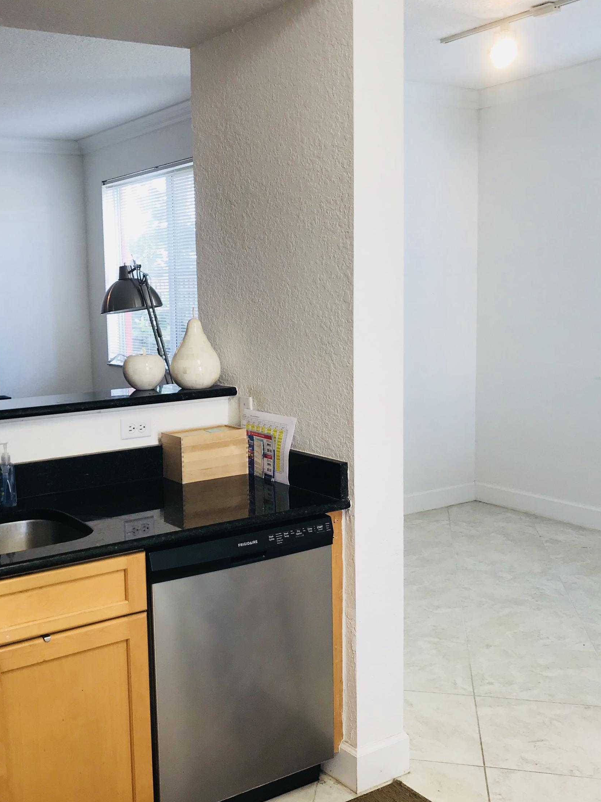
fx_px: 880
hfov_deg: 37.2
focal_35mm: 38
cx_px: 192
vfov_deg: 49.0
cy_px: 404
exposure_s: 1/40
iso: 25
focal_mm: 3.99
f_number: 1.8
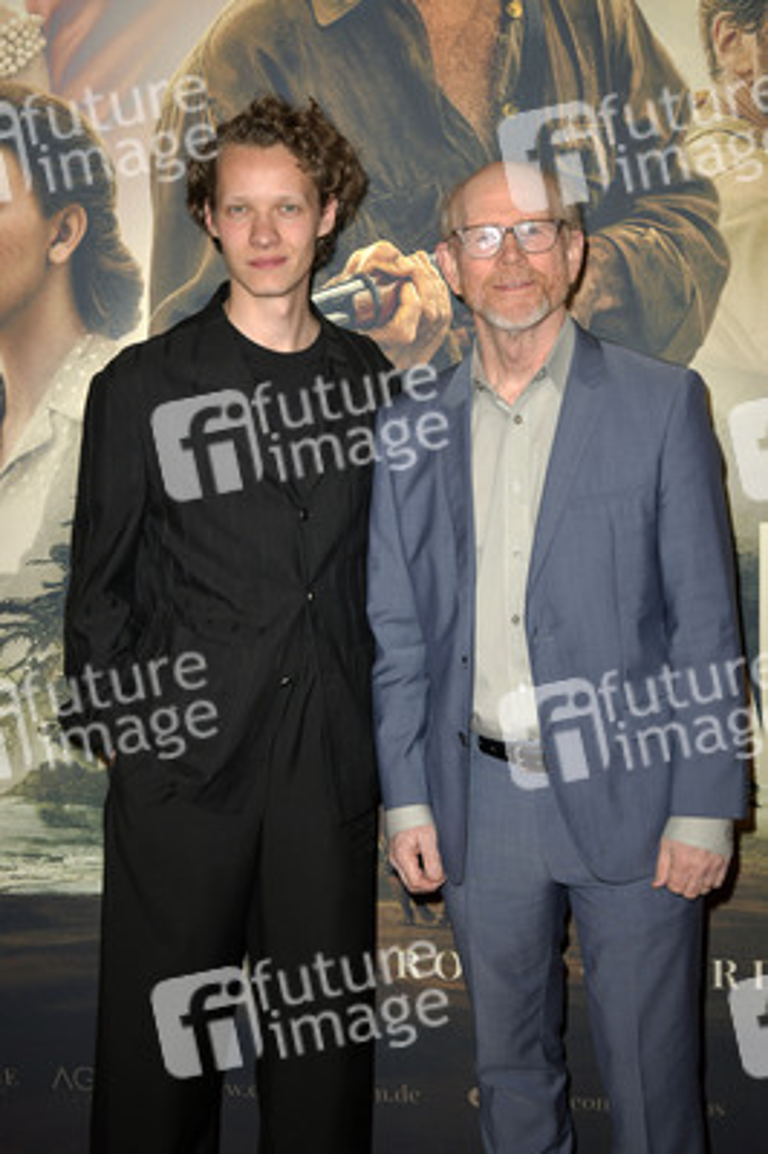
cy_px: 577
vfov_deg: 41.1
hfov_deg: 28.0
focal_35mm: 48
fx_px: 1539
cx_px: 384
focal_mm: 48
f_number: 5.6
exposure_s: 1/250
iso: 250
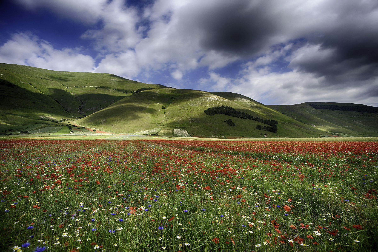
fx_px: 210
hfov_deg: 84.0
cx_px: 189
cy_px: 126
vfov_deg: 62.0
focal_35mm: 20
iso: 160
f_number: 8
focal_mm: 20
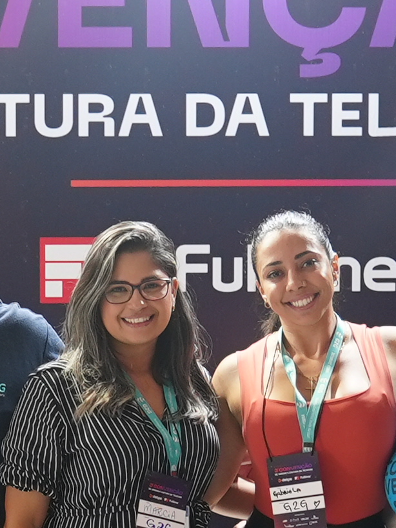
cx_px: -5
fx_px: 1785
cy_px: 466
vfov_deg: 16.6
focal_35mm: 117
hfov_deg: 12.5
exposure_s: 1/60
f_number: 2.8
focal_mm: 24
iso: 500
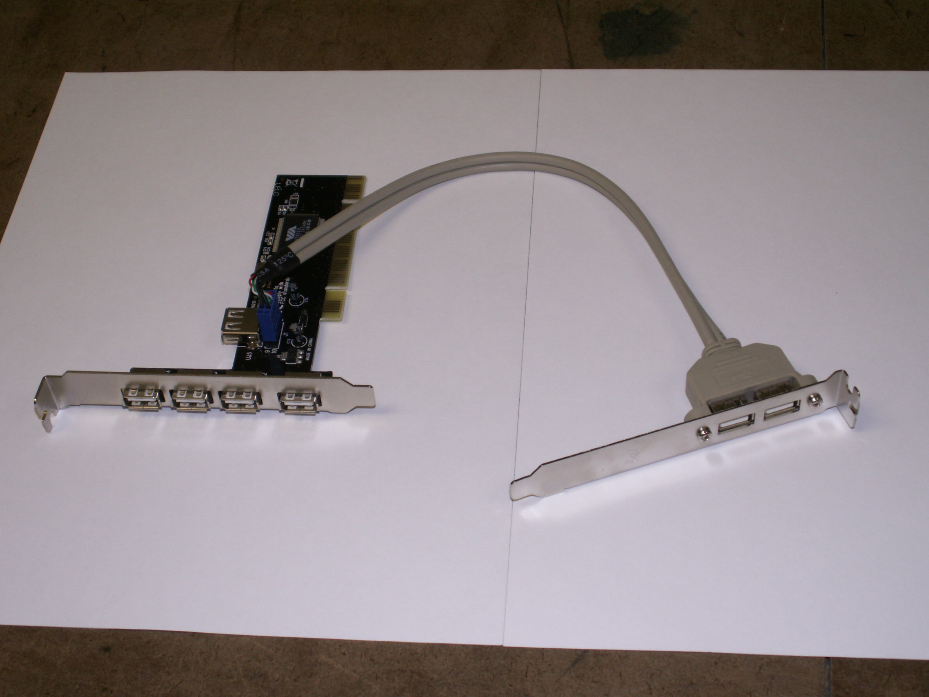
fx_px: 1422
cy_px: 348
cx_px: 464
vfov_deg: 27.5
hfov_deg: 36.2
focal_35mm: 53
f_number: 3.2
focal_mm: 8.79
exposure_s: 1/60
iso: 50
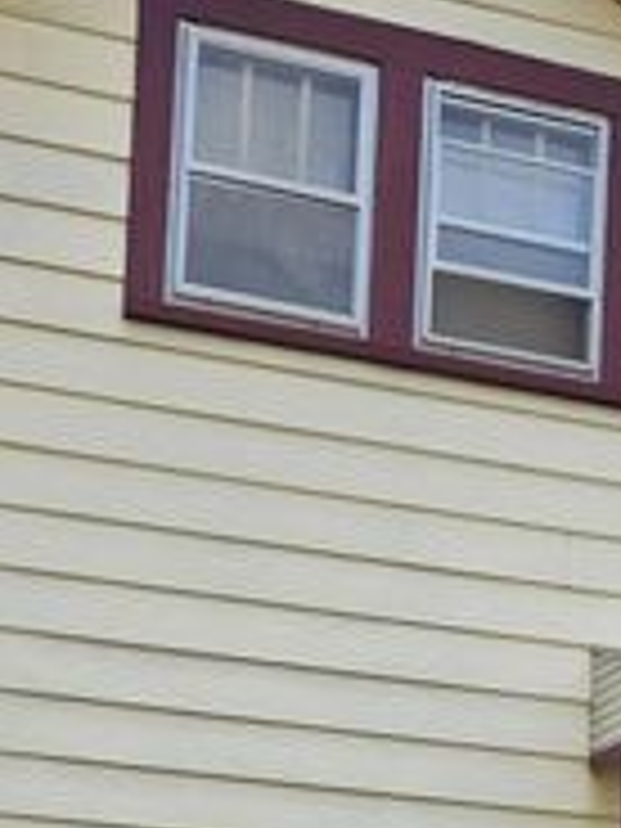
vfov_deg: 22.0
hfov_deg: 18.4
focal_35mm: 80
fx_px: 1914
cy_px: 1076
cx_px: 356
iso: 50
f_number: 1.8
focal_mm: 5.4
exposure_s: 1/719
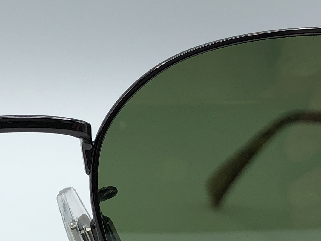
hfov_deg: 18.1
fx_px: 974
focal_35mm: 105
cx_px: -19
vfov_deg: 14.0
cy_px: 205
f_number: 1.8
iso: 20
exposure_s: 1/510
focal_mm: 4
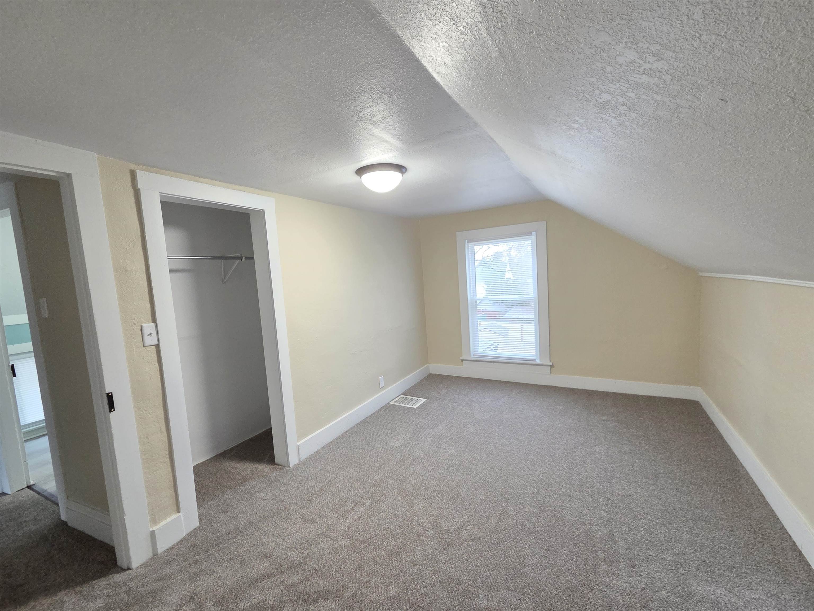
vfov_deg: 89.9
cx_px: 407
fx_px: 306
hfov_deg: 106.2
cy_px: 306
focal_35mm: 13
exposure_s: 1/60
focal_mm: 2.2
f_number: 2.2
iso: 640
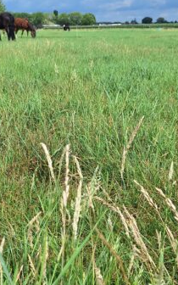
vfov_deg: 35.0
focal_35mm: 58
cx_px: 25
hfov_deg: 21.9
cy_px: 113
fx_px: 450
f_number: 1.8
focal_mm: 5.54
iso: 40
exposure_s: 1/2294
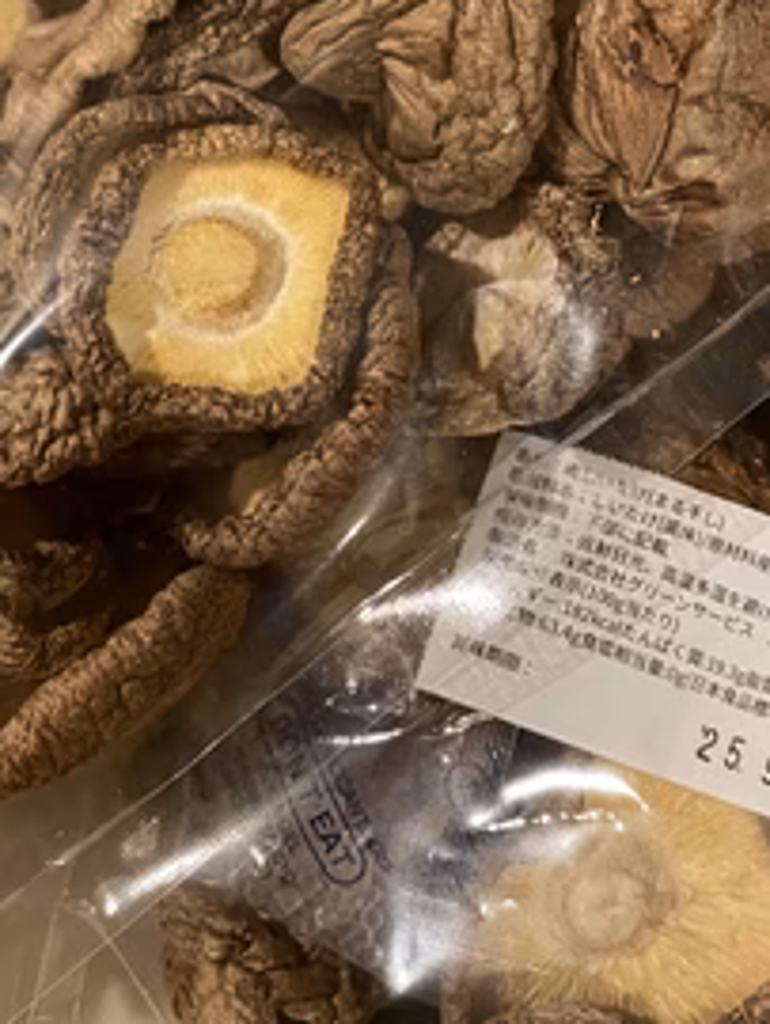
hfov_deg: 38.7
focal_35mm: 37
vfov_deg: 49.6
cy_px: 383
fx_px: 1096
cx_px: 402
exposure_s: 1/33
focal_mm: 4.25
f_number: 1.8
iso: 400
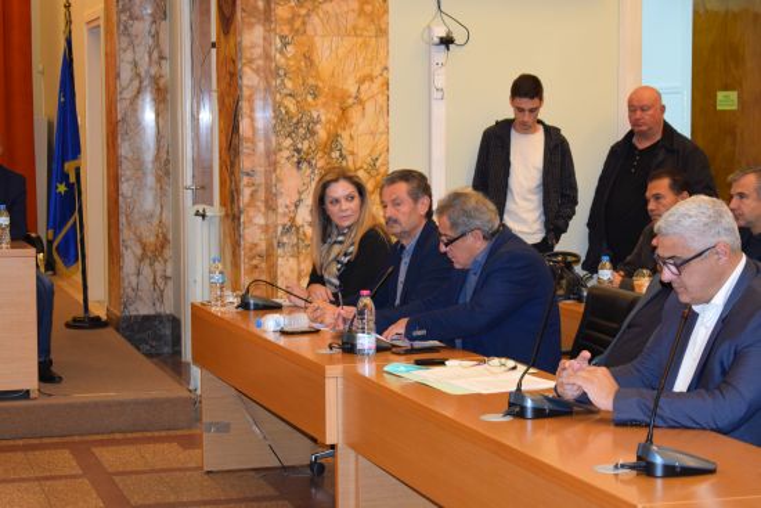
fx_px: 1744
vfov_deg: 16.6
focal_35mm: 82
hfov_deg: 24.6
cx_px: 380
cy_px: 254
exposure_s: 1/60
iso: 1100
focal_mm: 55
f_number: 5.6
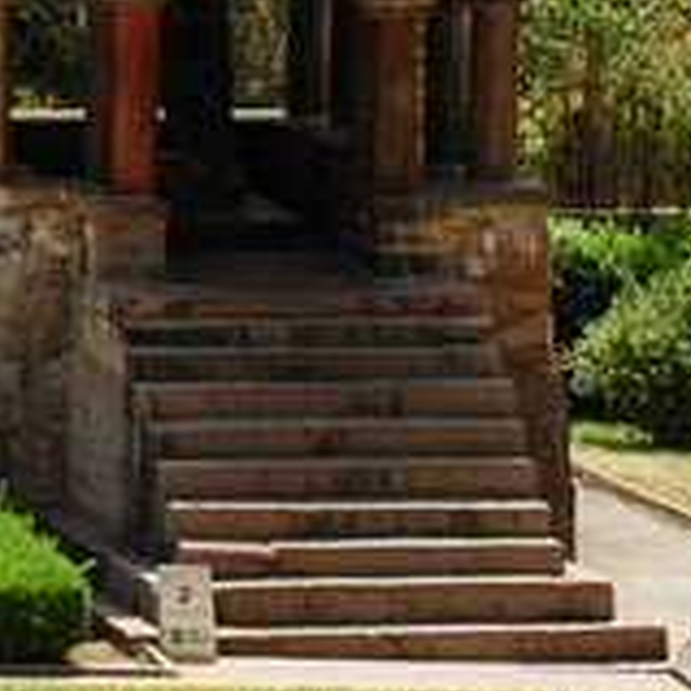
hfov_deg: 7.8
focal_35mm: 216
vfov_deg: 8.0
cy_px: -161
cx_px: -635
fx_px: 4878
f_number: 10
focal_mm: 42
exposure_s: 1/250
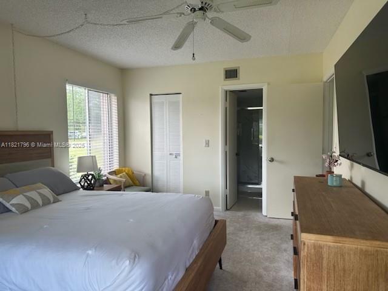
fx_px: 269
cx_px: 194
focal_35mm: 24
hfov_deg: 71.6
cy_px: 146
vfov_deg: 56.8
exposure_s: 1/121
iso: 64
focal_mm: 6.86
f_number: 1.78
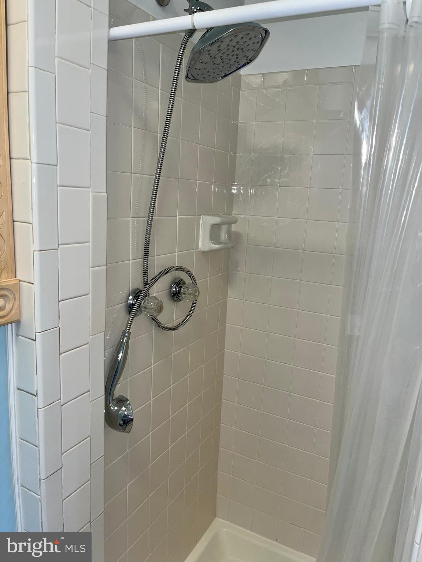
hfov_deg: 53.1
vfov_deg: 67.3
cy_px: 281
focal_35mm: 26
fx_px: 423
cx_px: 211
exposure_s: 1/36
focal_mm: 5.1
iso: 40
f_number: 1.6
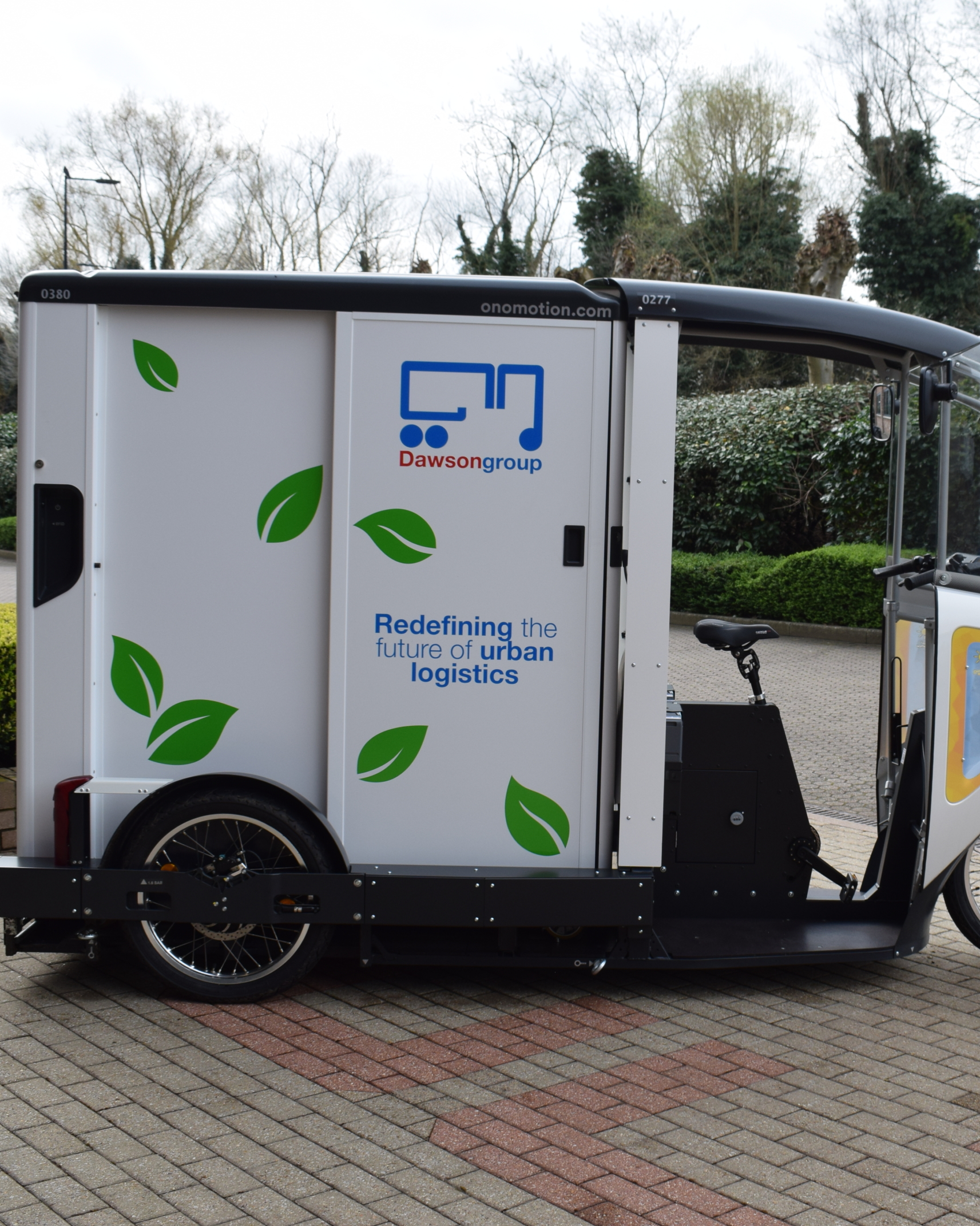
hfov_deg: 31.7
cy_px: 612
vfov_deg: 39.5
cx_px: 694
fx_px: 1704
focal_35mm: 47
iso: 220
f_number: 8
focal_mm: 22
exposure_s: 1/250
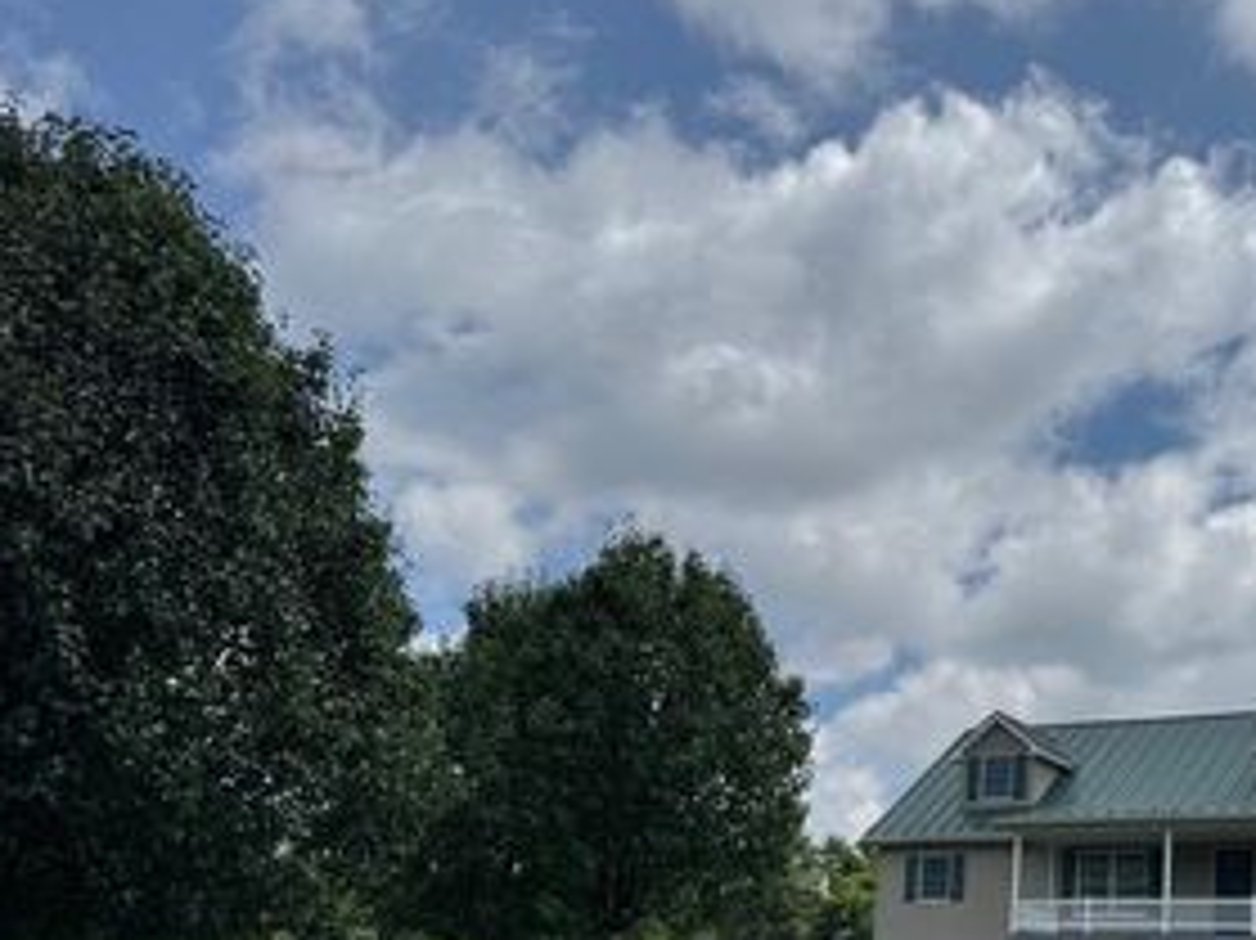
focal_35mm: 43
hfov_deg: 41.5
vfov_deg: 32.7
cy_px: 744
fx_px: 1560
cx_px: 1044
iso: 80
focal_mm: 6.76
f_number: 1.78
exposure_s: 1/9009
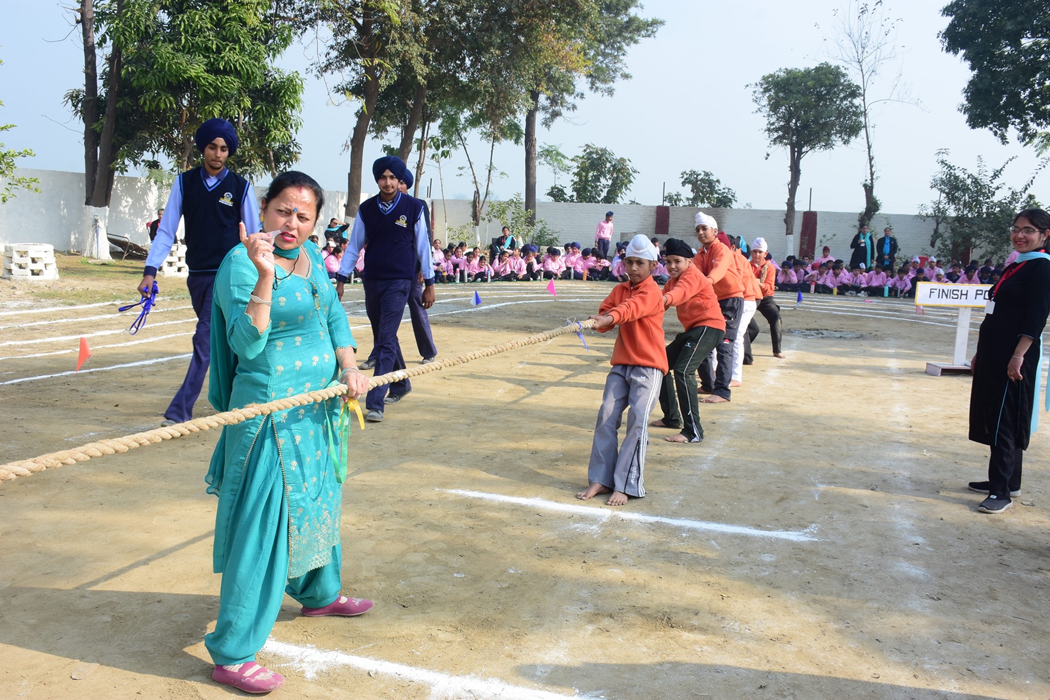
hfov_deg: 53.1
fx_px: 1050
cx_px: 525
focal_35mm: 36
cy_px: 350
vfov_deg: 36.9
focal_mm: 24
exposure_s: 1/125
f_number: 14
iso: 200
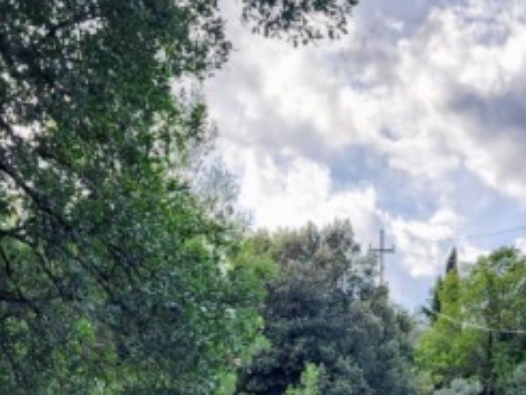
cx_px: 337
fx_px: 1140
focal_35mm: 75
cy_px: 558
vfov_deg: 17.9
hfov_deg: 25.9
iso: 12
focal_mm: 6.4
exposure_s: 1/462
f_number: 1.8
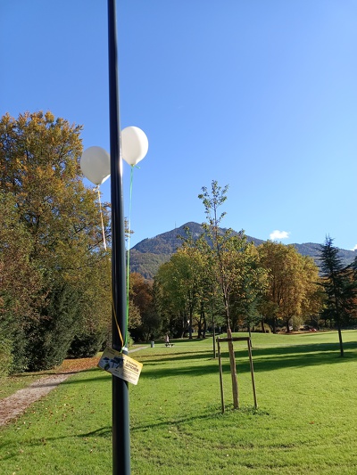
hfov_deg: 54.9
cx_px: 178
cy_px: 238
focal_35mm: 25
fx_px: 344
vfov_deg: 69.4
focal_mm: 4.71
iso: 100
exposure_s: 1/306
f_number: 1.79
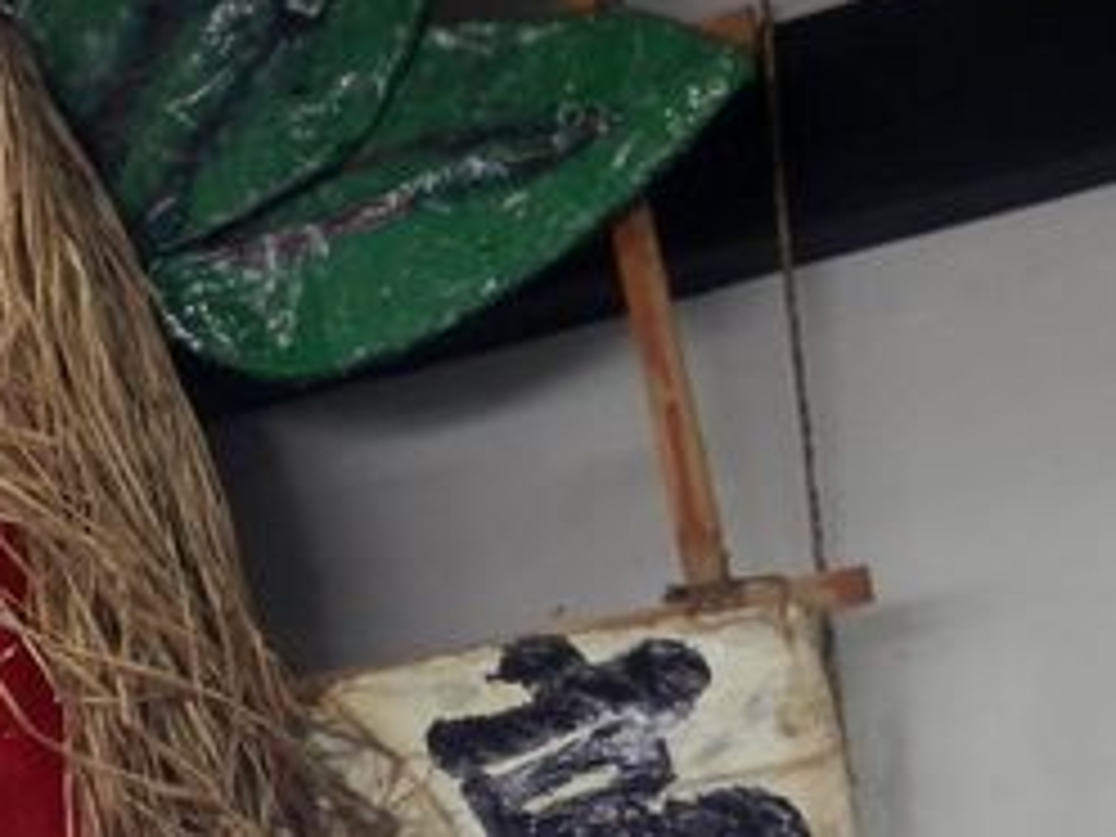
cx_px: -594
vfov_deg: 11.4
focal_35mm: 129
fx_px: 4159
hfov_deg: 14.2
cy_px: 720
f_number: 3.7
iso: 200
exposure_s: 1/50
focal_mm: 7.3
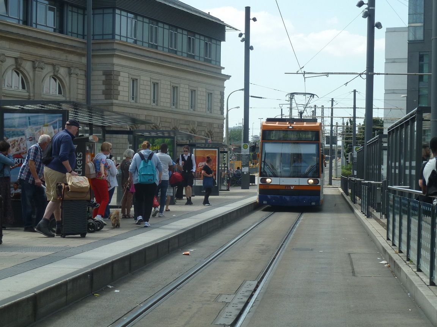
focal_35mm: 72
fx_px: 909
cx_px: 218
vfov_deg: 20.4
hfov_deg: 27.0
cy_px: 164
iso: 80
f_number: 4.1
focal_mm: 11.9
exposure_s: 1/400
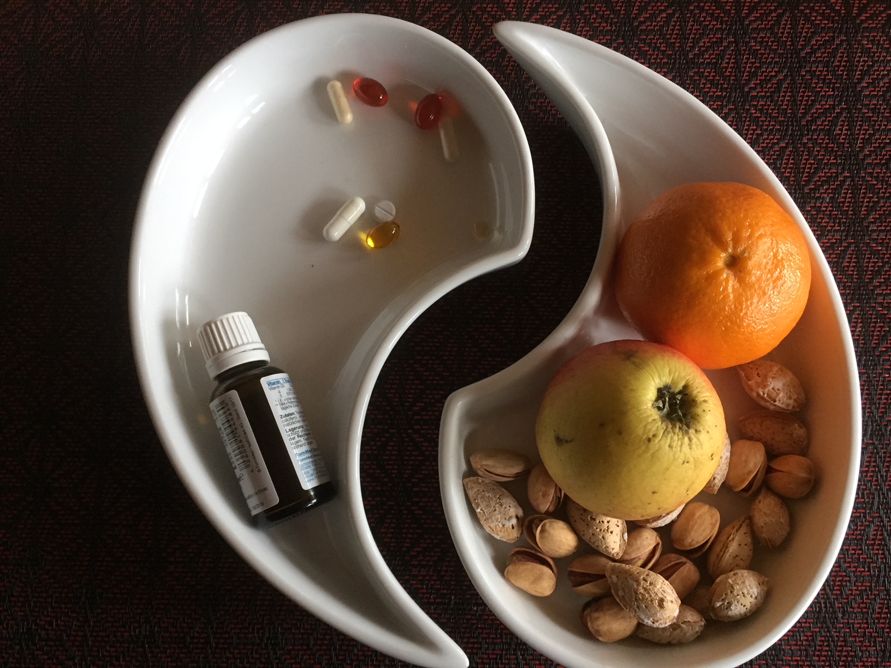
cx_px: 446
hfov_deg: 61.7
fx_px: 746
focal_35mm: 29
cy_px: 334
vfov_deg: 48.2
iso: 200
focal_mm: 4.15
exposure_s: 1/33
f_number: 2.2
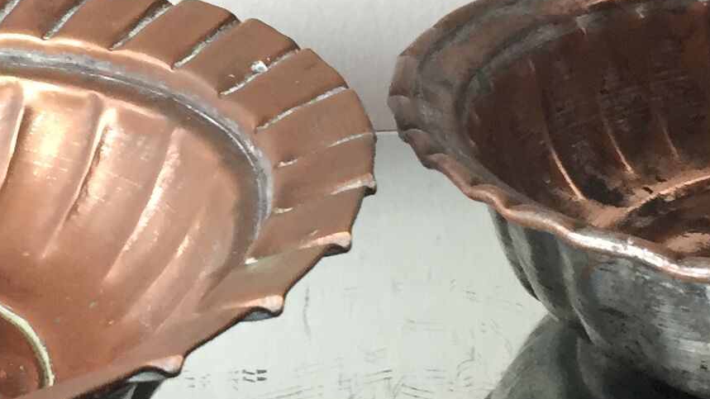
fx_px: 2259
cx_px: 284
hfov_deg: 17.8
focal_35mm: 120
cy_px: 21
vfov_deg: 10.0
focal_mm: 4.15
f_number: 2.2
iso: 100
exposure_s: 1/33
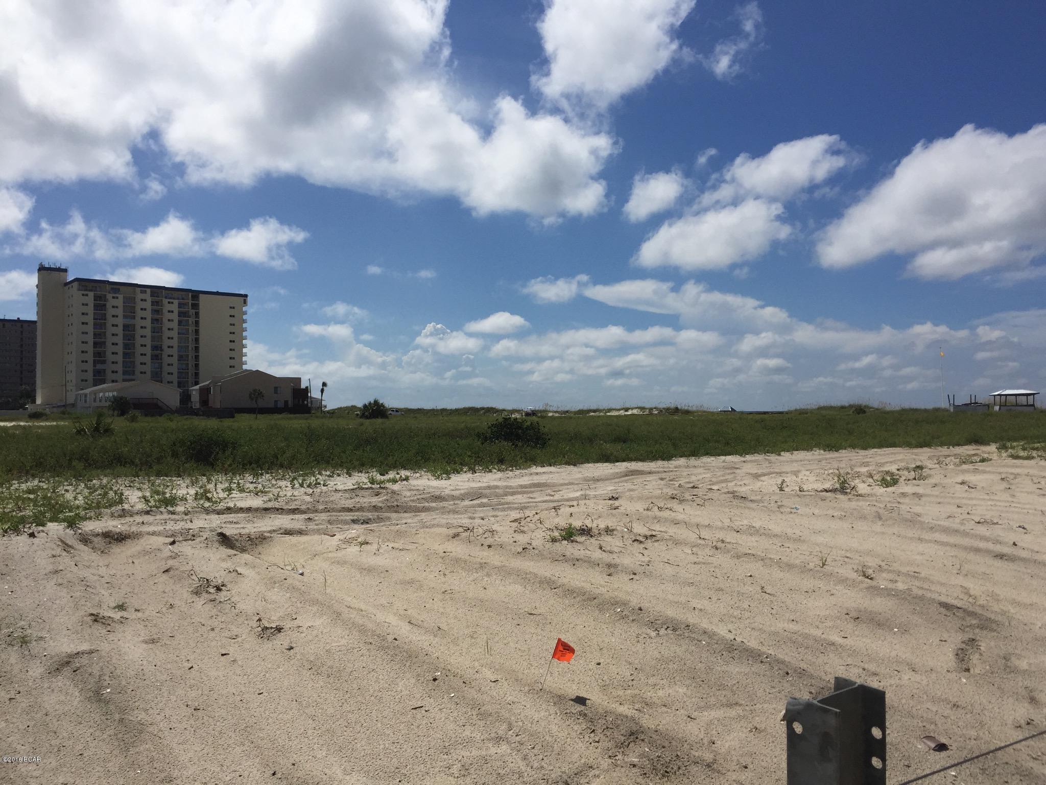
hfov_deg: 61.7
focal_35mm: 29
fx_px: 876
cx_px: 523
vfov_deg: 48.2
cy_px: 392
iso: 32
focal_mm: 4.15
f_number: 2.2
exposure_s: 1/7937
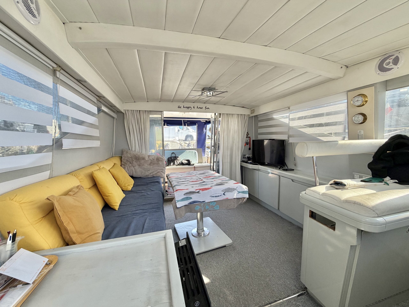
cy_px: 154
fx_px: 165
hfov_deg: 102.1
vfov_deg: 85.7
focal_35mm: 14
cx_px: 204
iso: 80
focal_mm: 2.22
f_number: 2.2
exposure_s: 1/121
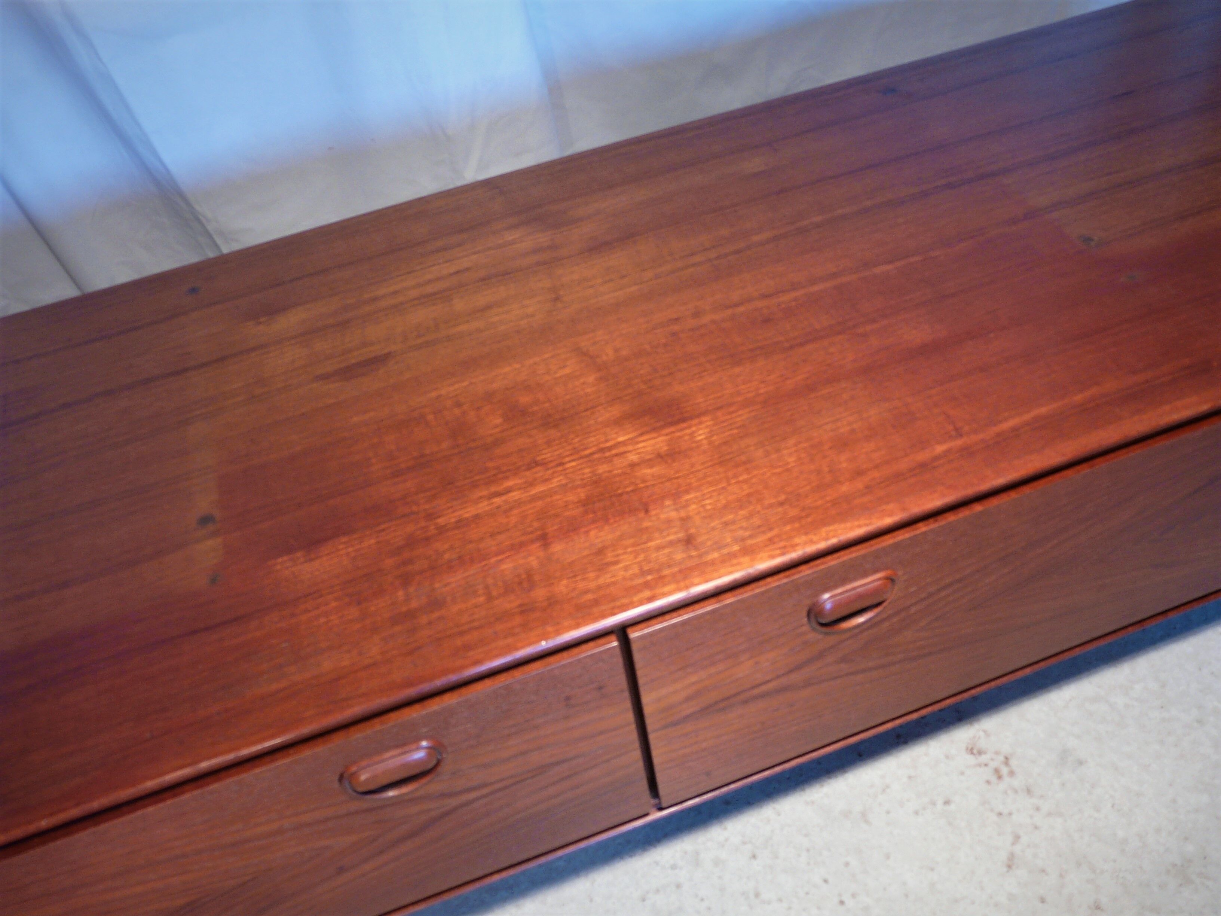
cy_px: 458
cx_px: 610
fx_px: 988
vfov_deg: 49.7
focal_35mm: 28
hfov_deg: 63.4
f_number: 2.8
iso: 100
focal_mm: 4.6
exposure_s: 1/30
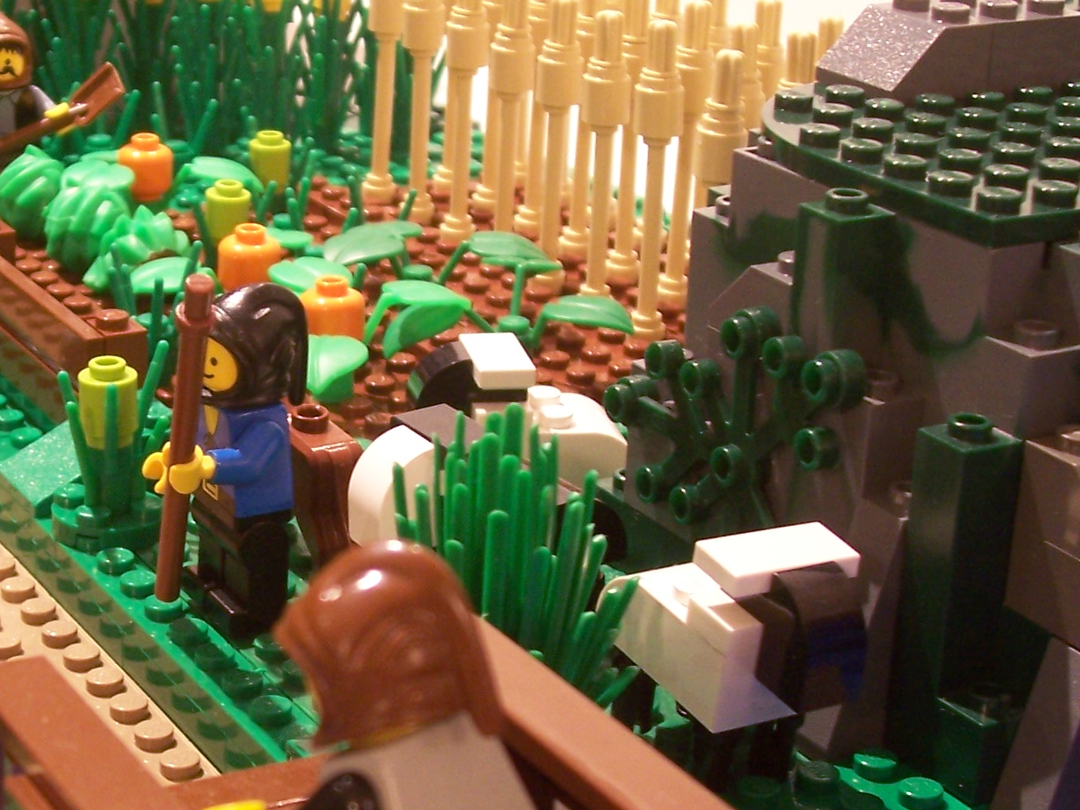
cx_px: 119
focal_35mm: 79
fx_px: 2464
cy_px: 407
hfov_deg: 24.1
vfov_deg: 18.7
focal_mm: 7
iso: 160
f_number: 3
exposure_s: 1/10
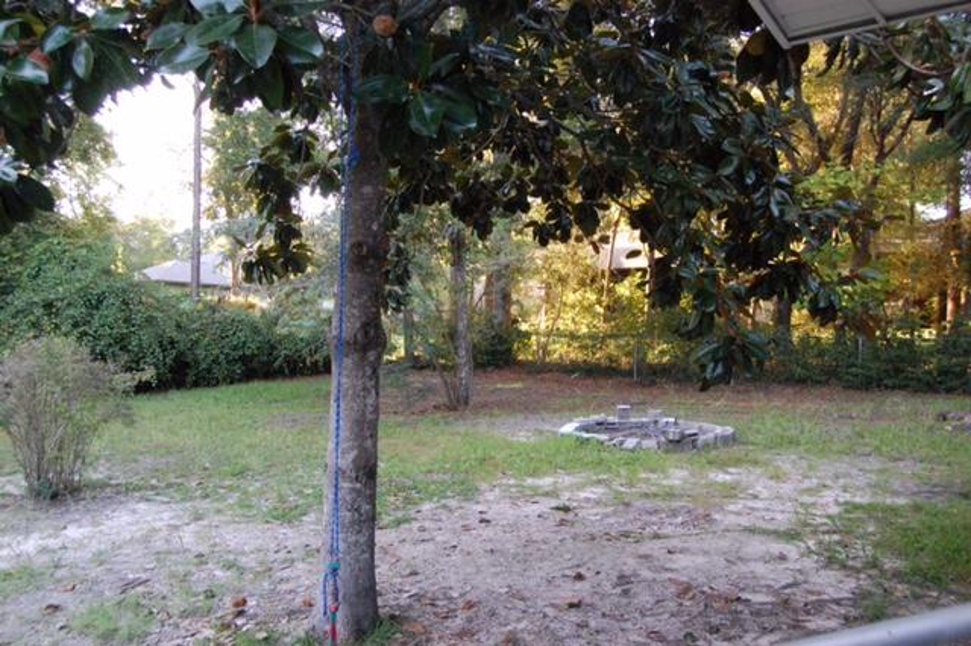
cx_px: 486
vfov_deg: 38.3
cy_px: 323
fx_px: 930
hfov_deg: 55.1
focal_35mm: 34
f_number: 5.6
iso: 1600
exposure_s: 1/125
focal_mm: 23
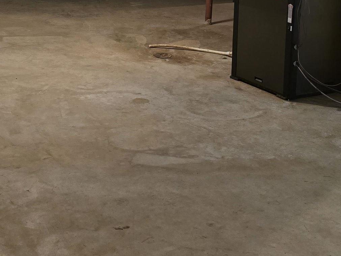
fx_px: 690
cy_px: 7
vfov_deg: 20.4
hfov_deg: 27.8
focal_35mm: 70
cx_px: 178
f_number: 1.7
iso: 1250
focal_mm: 6.3
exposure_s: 1/60
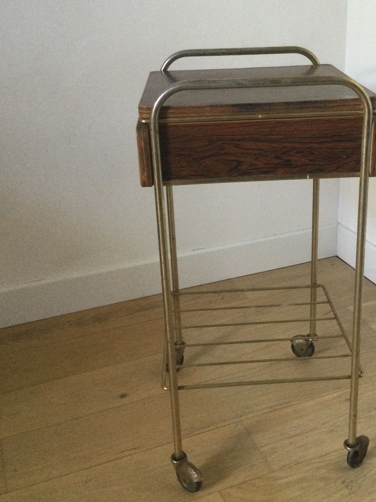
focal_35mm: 44
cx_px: 233
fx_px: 637
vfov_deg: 42.9
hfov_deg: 32.7
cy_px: 232
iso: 160
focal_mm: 3.3
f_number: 2.4
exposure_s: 1/33
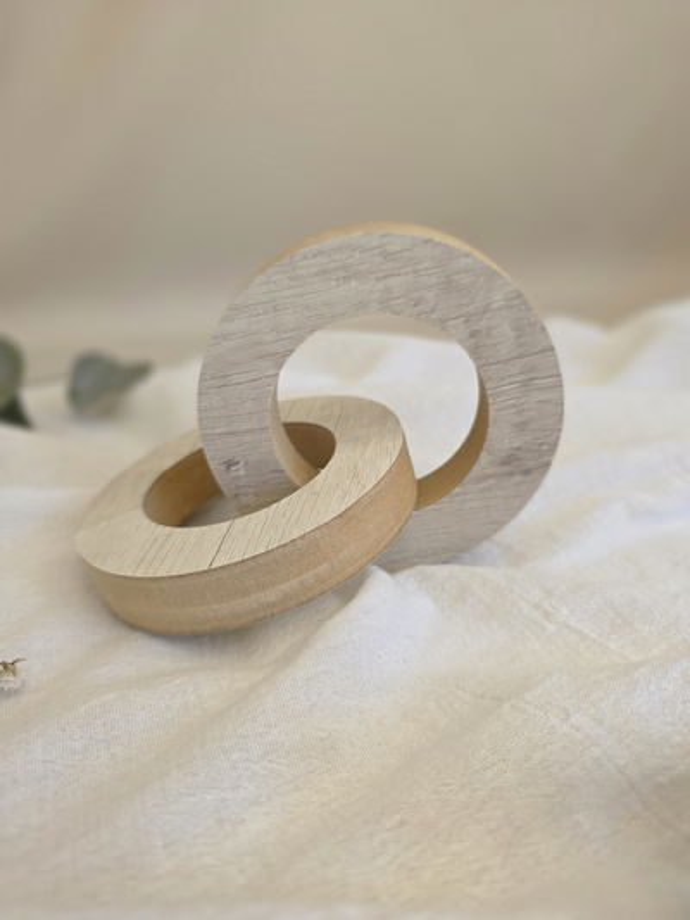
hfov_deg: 58.9
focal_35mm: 23
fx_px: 611
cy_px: 460
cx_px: 345
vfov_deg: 73.9
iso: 80
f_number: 1.7
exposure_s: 1/100
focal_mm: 6.3
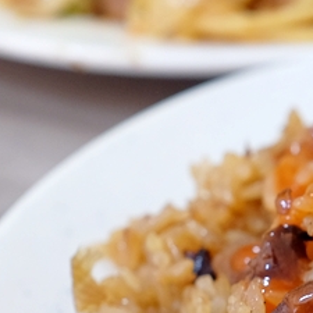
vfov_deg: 14.2
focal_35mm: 119
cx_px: 533
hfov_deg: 13.4
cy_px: 373
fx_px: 1217
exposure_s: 1/52
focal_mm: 23
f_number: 3.6
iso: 500
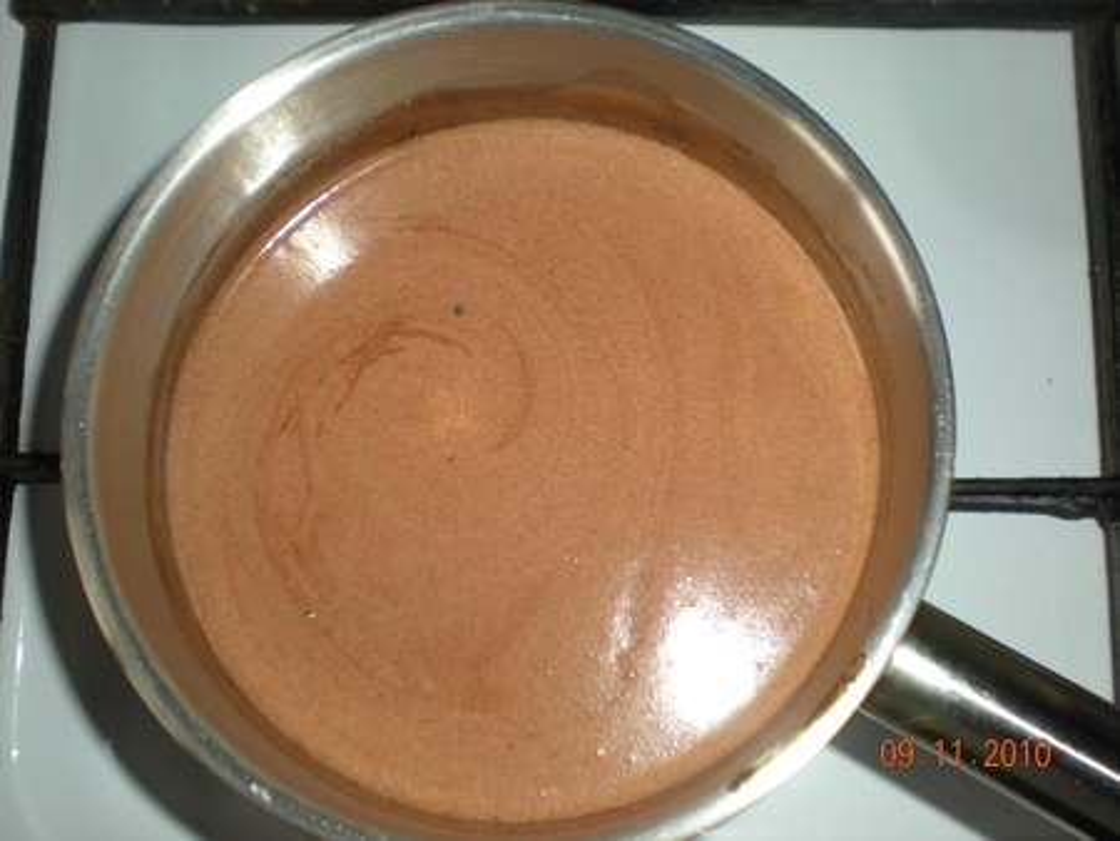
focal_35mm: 44
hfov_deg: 42.9
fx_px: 1424
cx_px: 560
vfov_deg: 32.9
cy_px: 420
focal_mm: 7.4
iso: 64
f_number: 3.5
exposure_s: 1/60
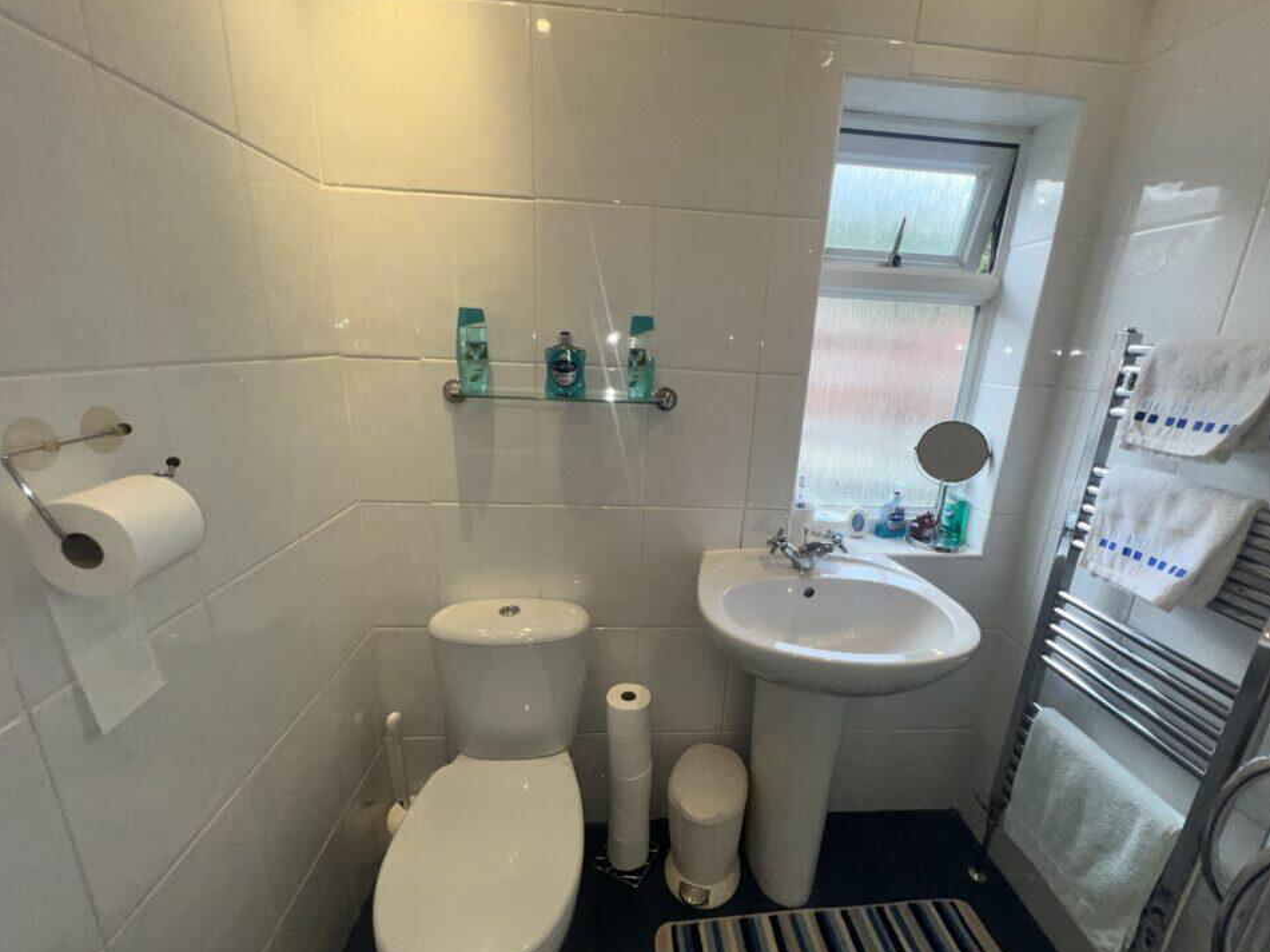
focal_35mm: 14
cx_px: 660
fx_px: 514
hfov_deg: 102.0
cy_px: 499
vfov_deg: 85.6
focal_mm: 1.57
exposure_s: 1/181
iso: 25
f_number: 1.8
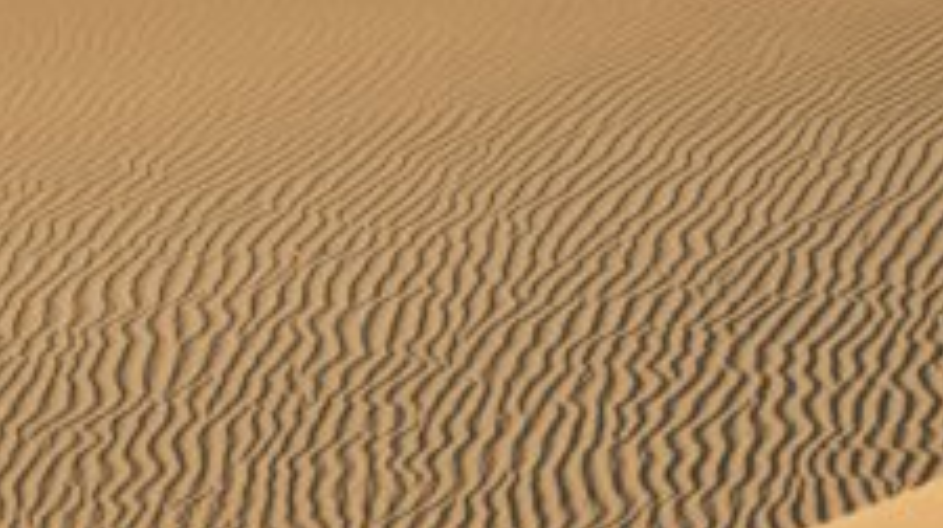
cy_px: -241
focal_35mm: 1119
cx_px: 511
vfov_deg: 1.1
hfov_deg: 1.9
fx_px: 27950
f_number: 11
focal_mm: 200
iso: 100
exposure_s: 1/15
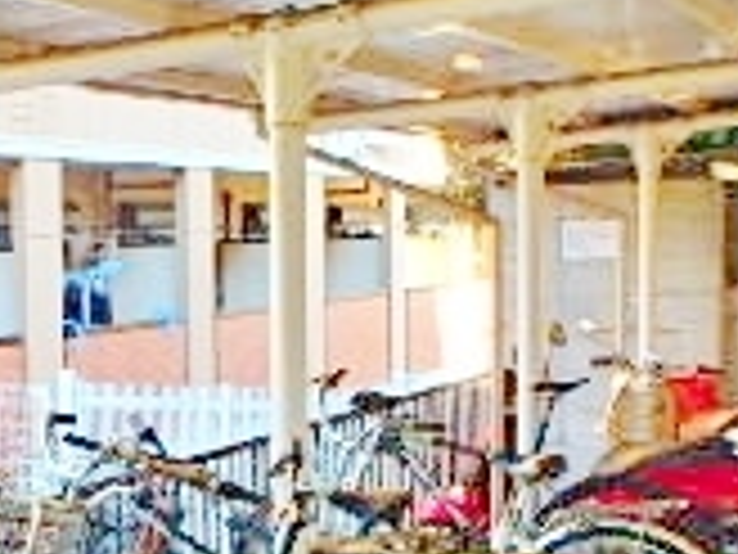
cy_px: 495
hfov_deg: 23.0
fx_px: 1748
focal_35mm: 82
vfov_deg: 17.7
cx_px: 14
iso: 125
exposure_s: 1/80
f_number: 3.5
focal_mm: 3.7
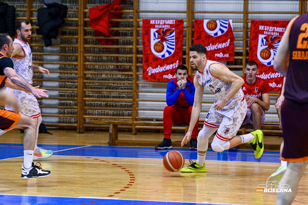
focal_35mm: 122
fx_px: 1043
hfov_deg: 16.8
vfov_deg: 11.2
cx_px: 154
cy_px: 102
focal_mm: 122
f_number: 2.8
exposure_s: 1/640
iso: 2500
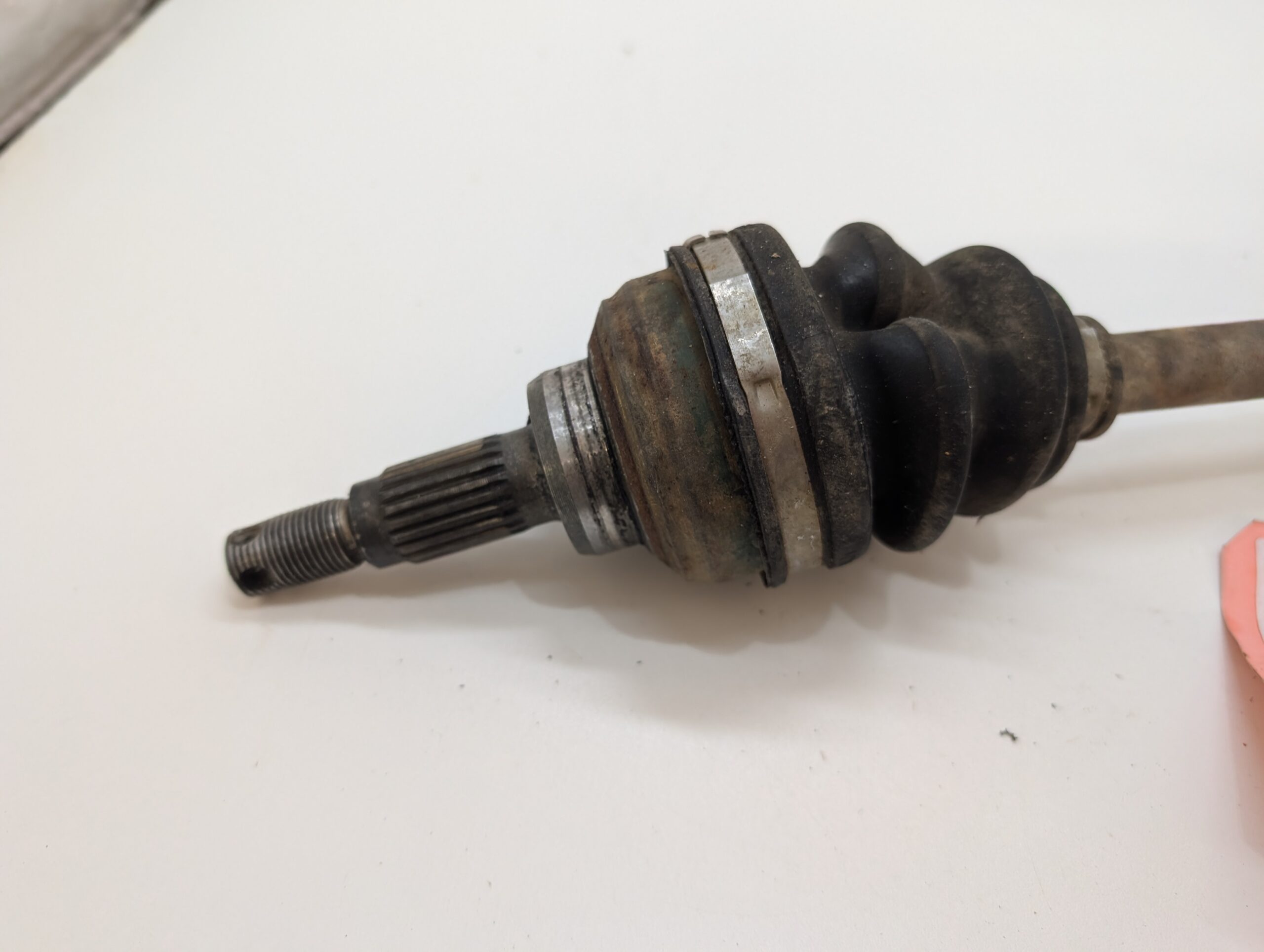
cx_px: 632
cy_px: 476
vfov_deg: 56.9
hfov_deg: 71.5
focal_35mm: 24
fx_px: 878
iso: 265
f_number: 1.68
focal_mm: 6.9
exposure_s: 1/72.2
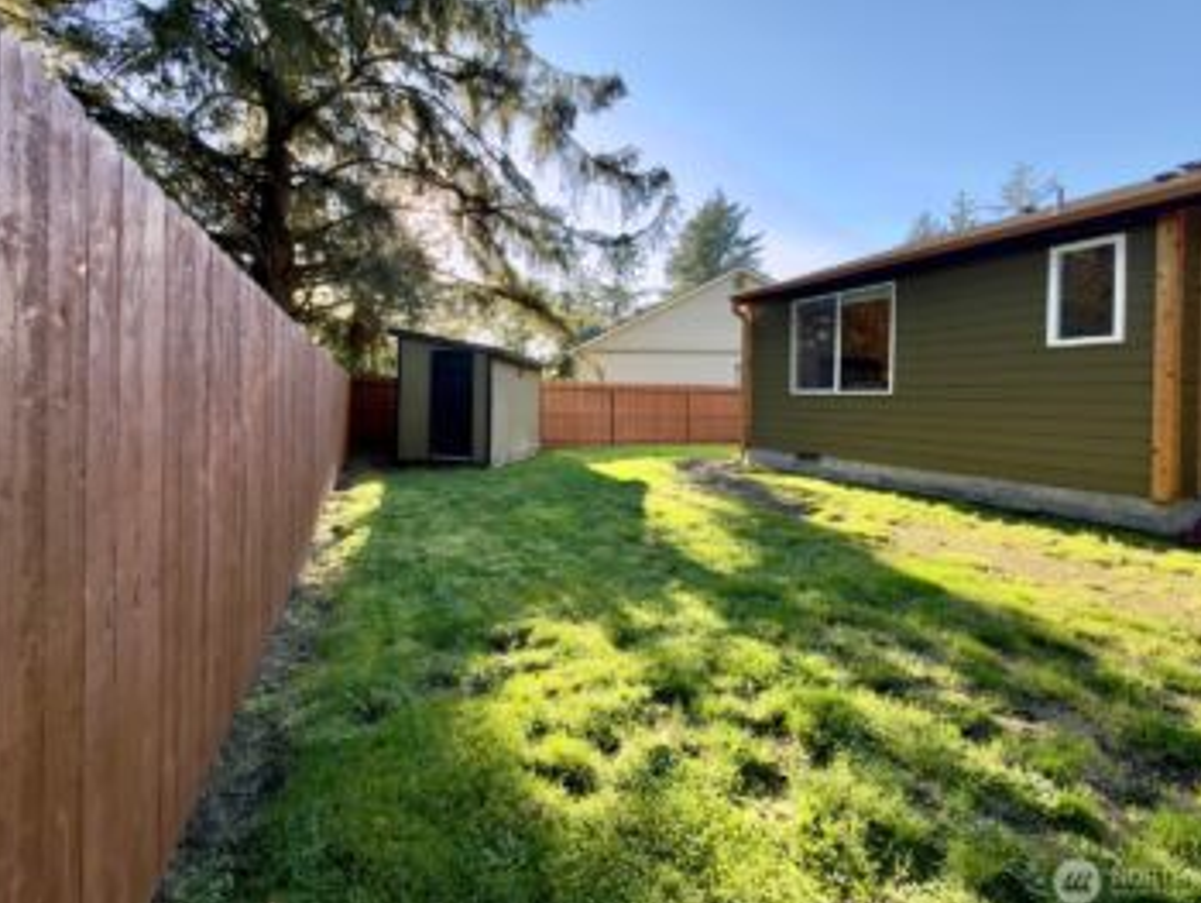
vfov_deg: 77.9
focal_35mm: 16
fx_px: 555
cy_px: 402
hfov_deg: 94.4
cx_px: 590
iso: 25
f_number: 2.2
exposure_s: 1/162
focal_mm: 2.22
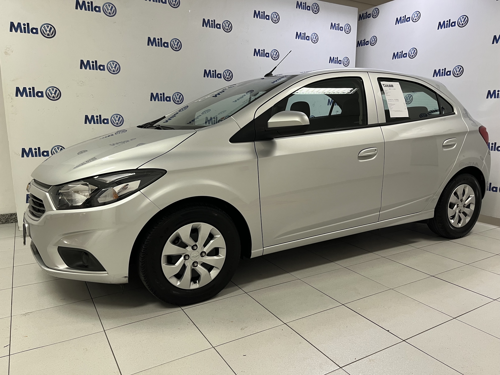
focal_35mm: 26
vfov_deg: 53.1
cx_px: 250
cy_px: 188
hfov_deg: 67.3
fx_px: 376
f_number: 1.6
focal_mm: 5.1
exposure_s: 1/60
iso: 80
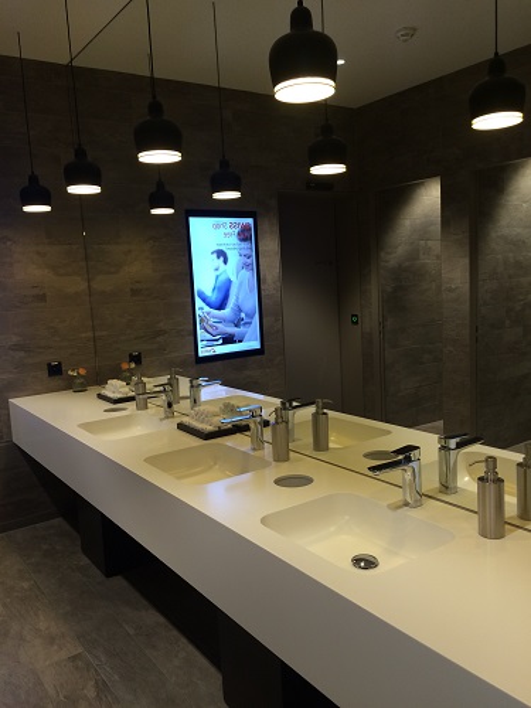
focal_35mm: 29
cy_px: 354
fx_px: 593
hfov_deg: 48.2
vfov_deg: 61.7
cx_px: 266
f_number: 2.2
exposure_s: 1/33
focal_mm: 4.15
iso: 50
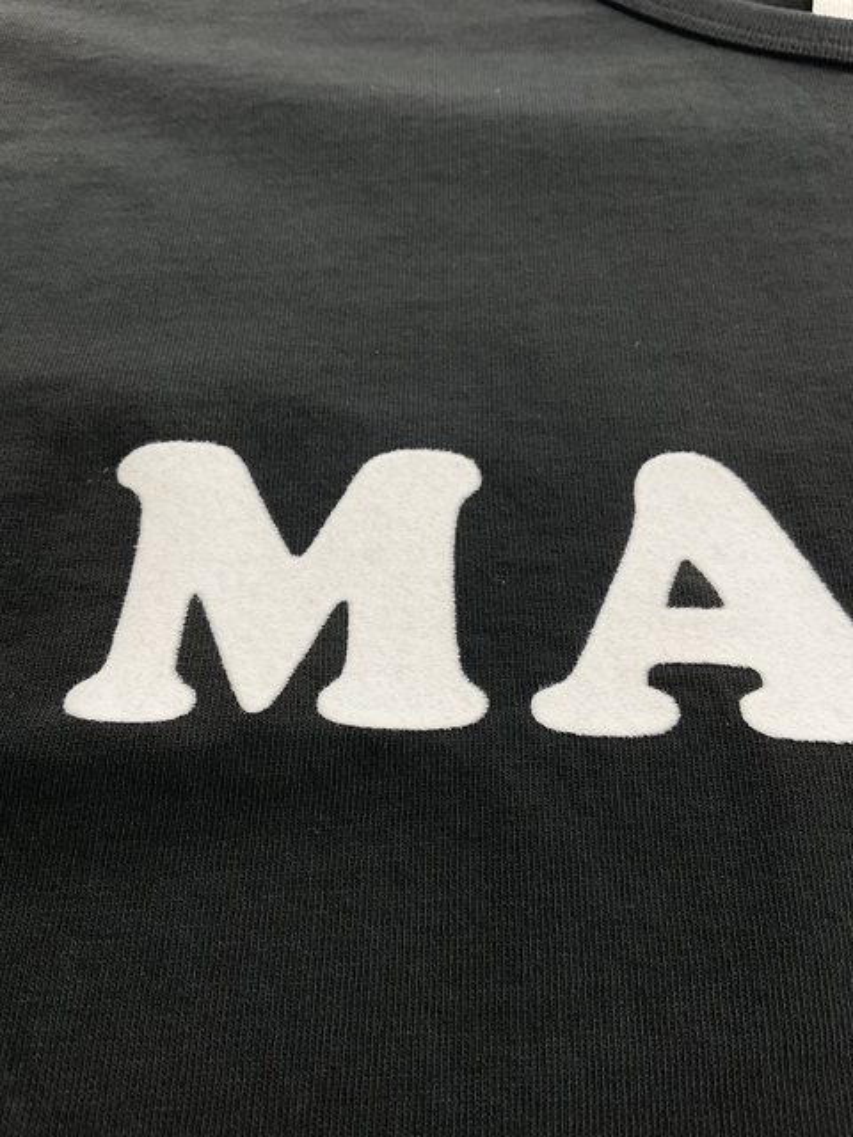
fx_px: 953
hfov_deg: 48.2
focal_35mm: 29
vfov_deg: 61.7
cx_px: 426
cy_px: 568
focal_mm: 3
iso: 25
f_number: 1.8
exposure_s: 1/120
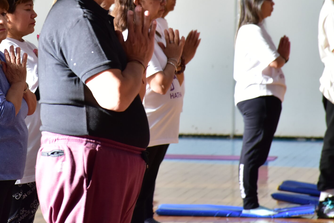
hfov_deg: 5.4
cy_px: 25
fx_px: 3525
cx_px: 79
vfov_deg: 3.6
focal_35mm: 380
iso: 1000
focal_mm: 140
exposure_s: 1/250
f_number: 5.6
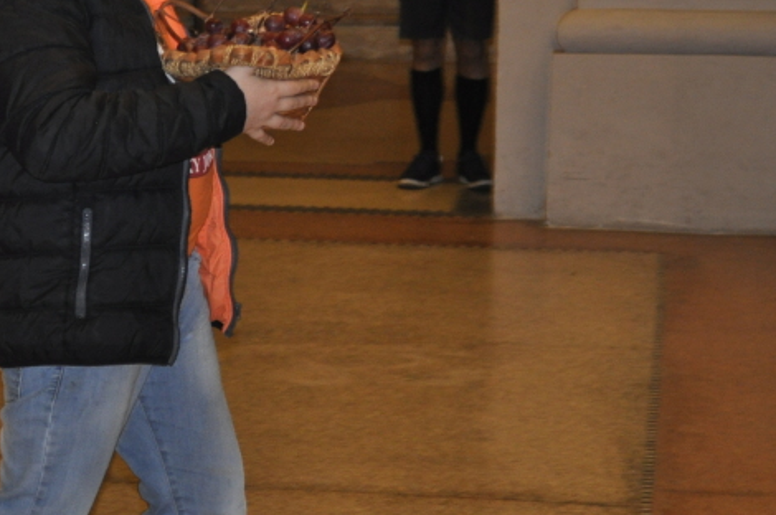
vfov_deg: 9.3
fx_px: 3166
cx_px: 149
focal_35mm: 147
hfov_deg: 13.9
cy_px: 104
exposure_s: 1/60
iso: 800
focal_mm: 45
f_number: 5.3
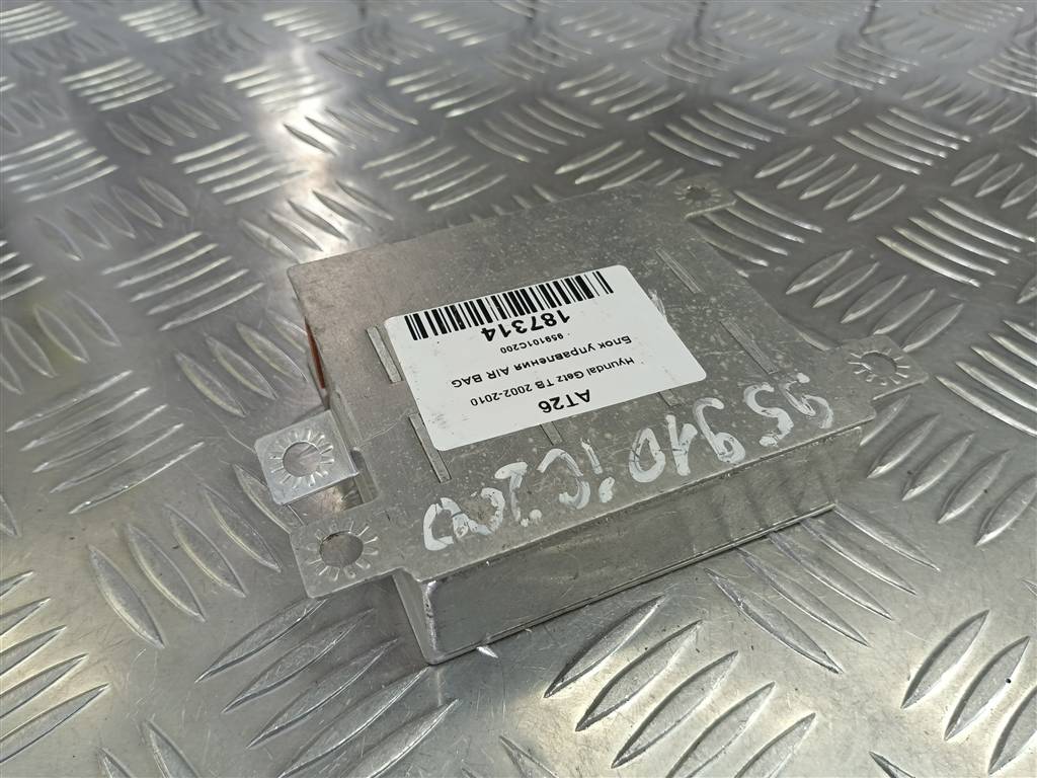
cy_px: 389
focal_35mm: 27
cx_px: 518
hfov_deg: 65.3
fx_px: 809
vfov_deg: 51.4
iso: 88
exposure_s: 1/50
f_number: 1.6
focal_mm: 4.11
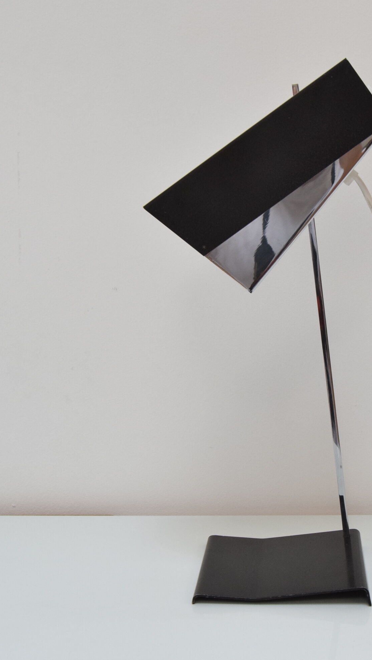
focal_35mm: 62
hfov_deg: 19.2
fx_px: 1087
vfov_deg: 33.8
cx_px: 302
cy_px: 327
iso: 1600
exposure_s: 1/200
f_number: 7.1
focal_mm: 26
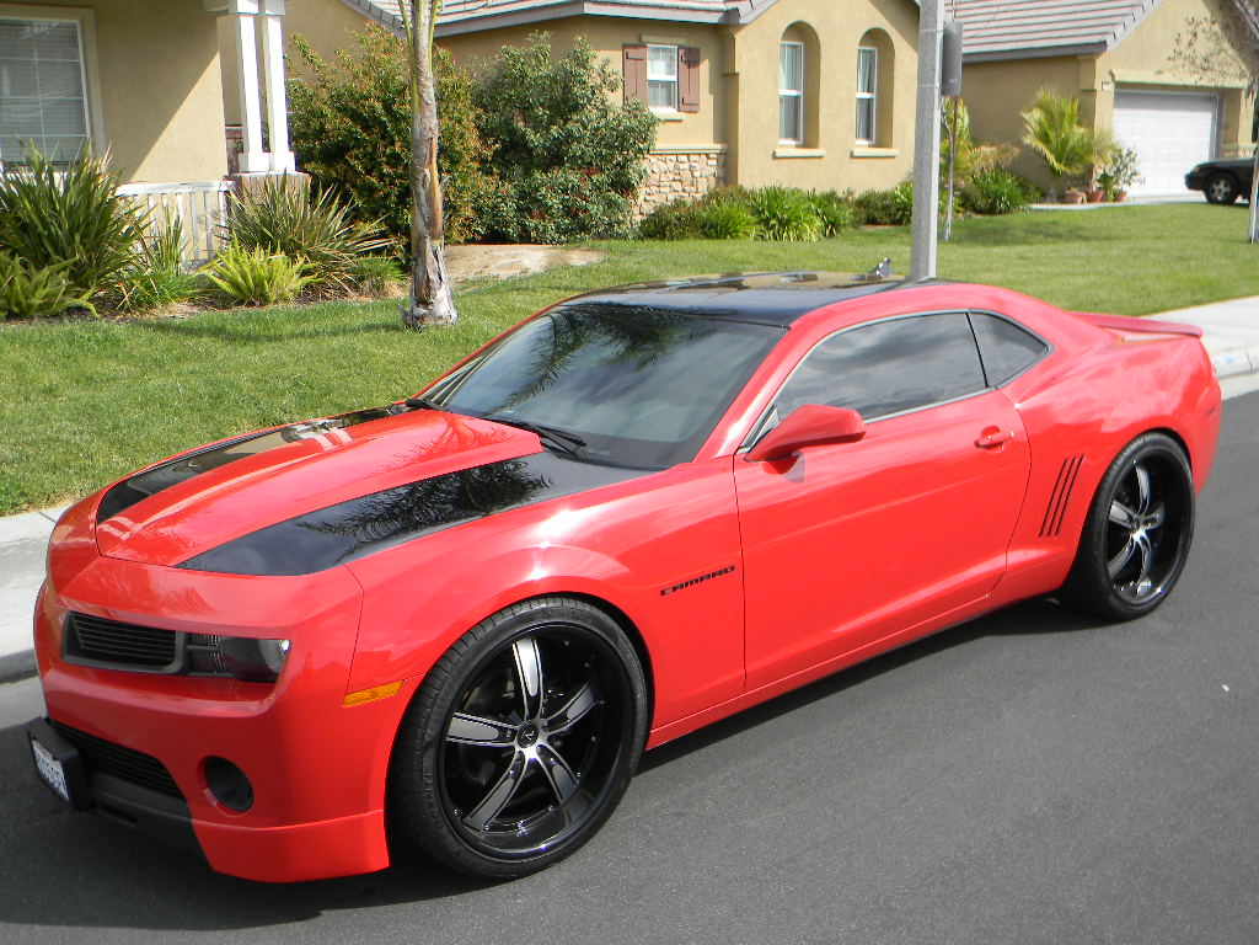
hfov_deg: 51.4
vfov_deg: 39.7
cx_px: 630
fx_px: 1309
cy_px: 472
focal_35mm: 36
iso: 80
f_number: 3.7
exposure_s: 1/514
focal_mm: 6.4
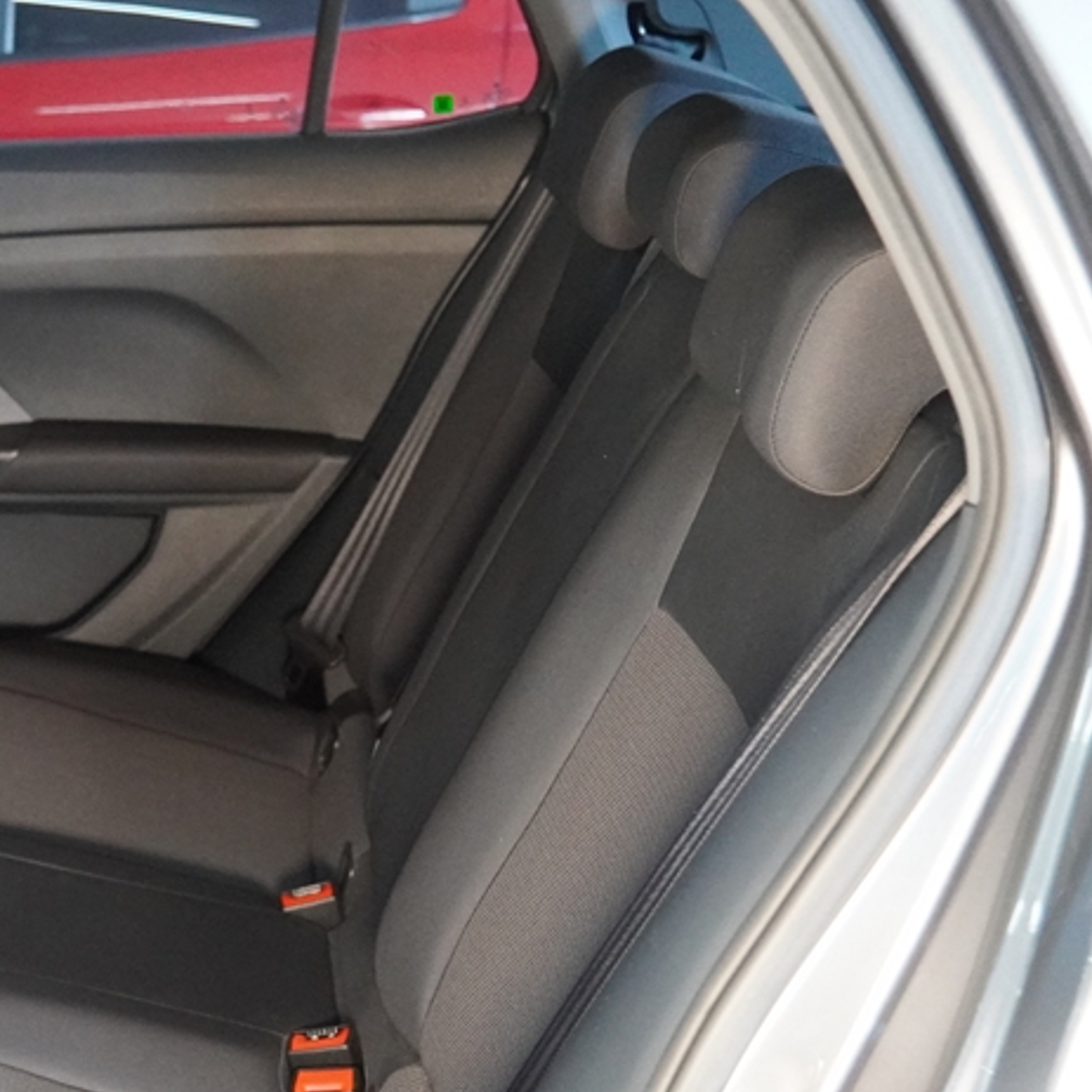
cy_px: 711
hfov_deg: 26.1
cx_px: -28
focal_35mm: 62
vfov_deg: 27.6
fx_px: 2213
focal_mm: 22
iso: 5000
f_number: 2.8
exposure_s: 1/160
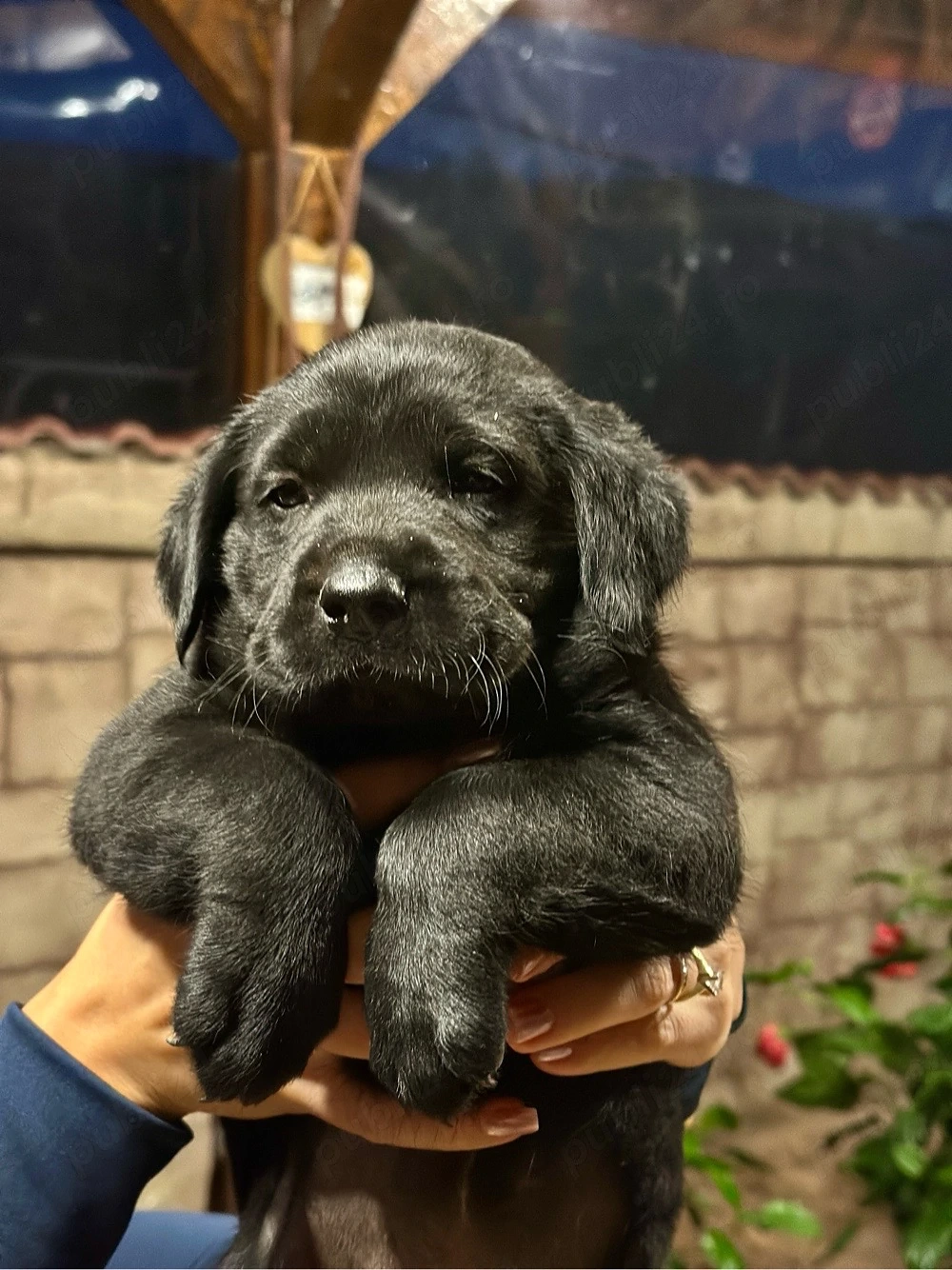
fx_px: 1761
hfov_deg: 30.3
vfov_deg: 39.7
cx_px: 476
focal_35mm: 48
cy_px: 635
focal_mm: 6.86
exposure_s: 1/25
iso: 800
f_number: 1.78
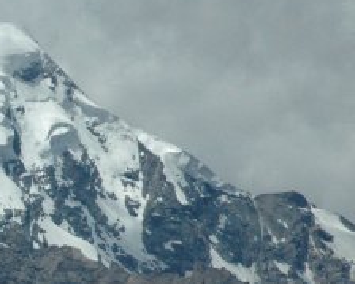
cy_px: 257
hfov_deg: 2.8
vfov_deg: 2.2
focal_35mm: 702
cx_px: -139
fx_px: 7367
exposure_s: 1/2500
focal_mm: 155
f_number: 14
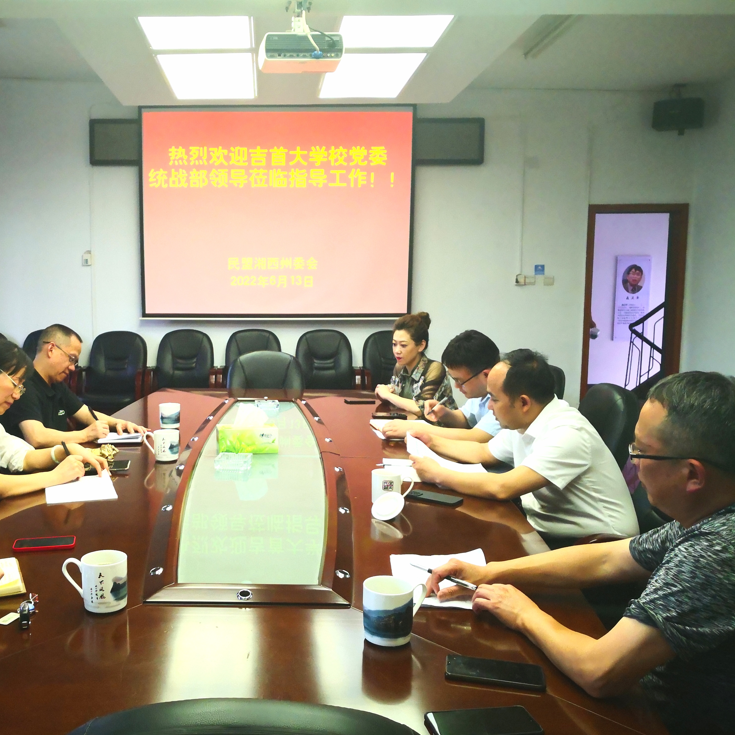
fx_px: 769
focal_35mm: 32
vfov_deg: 51.1
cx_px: 246
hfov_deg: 50.2
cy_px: 369
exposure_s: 1/100
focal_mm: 3.95
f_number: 1.6
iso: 400
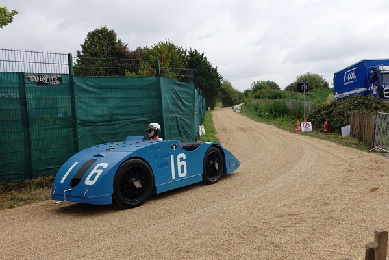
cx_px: 194
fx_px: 346
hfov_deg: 58.7
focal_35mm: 32
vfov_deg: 41.2
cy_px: 130
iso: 125
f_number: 5.6
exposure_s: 1/640
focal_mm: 11.81
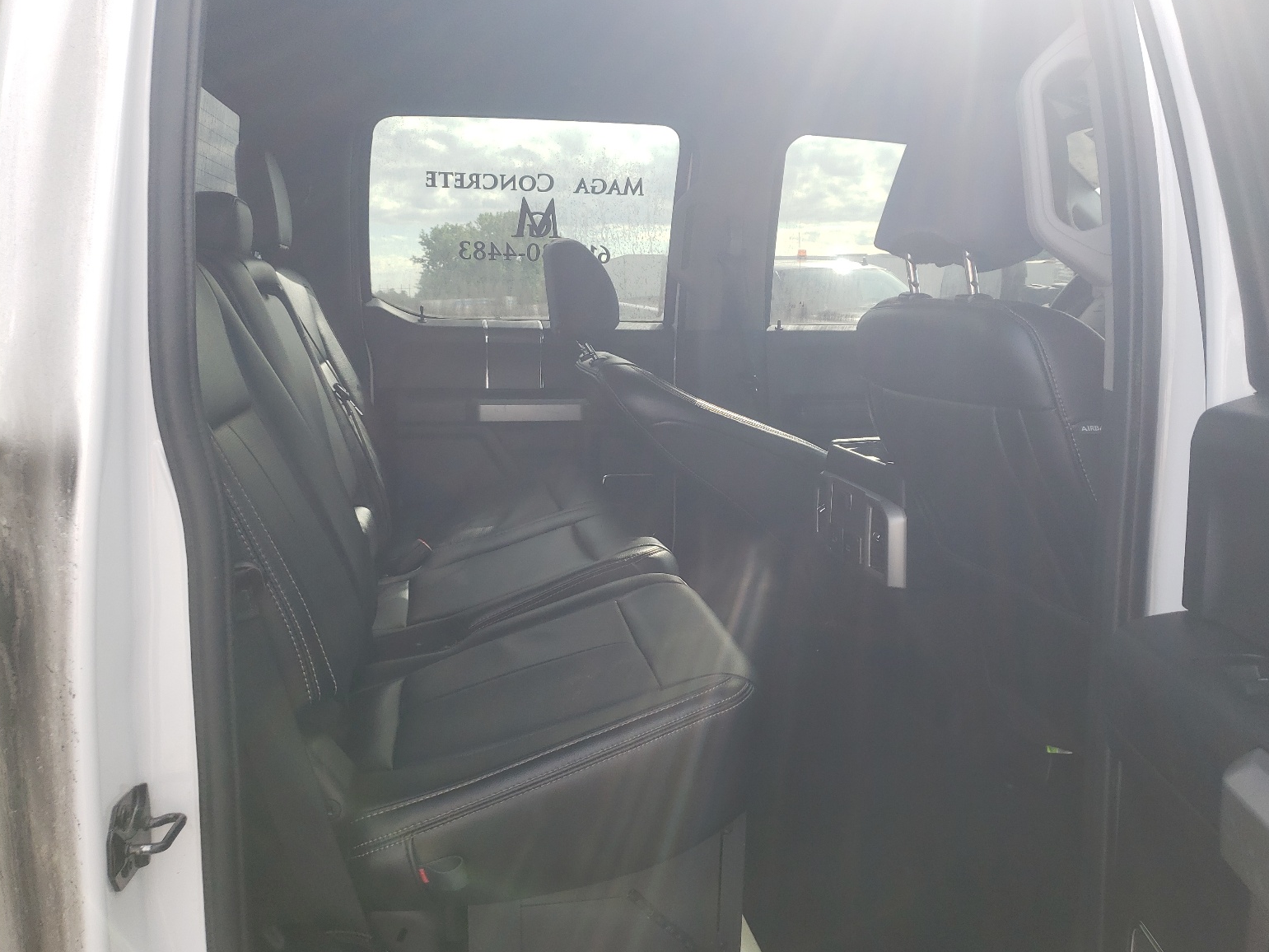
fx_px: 990
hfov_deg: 65.3
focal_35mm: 27
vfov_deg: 51.4
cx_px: 653
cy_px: 472
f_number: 1.5
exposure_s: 1/556
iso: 50
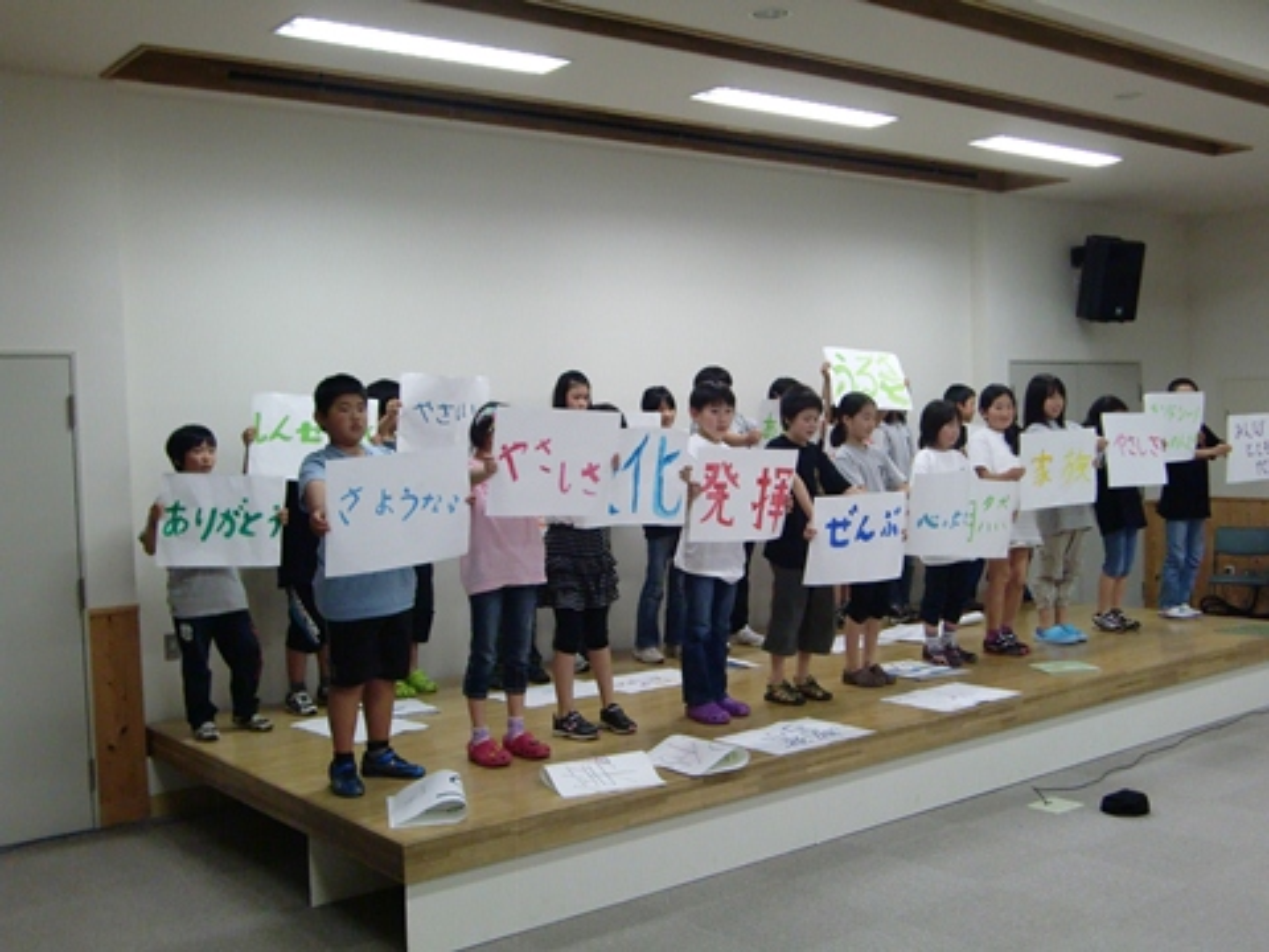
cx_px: 634
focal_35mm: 39
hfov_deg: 47.9
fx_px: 1430
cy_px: 476
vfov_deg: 36.8
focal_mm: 6.9
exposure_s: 1/125
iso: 400
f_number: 3
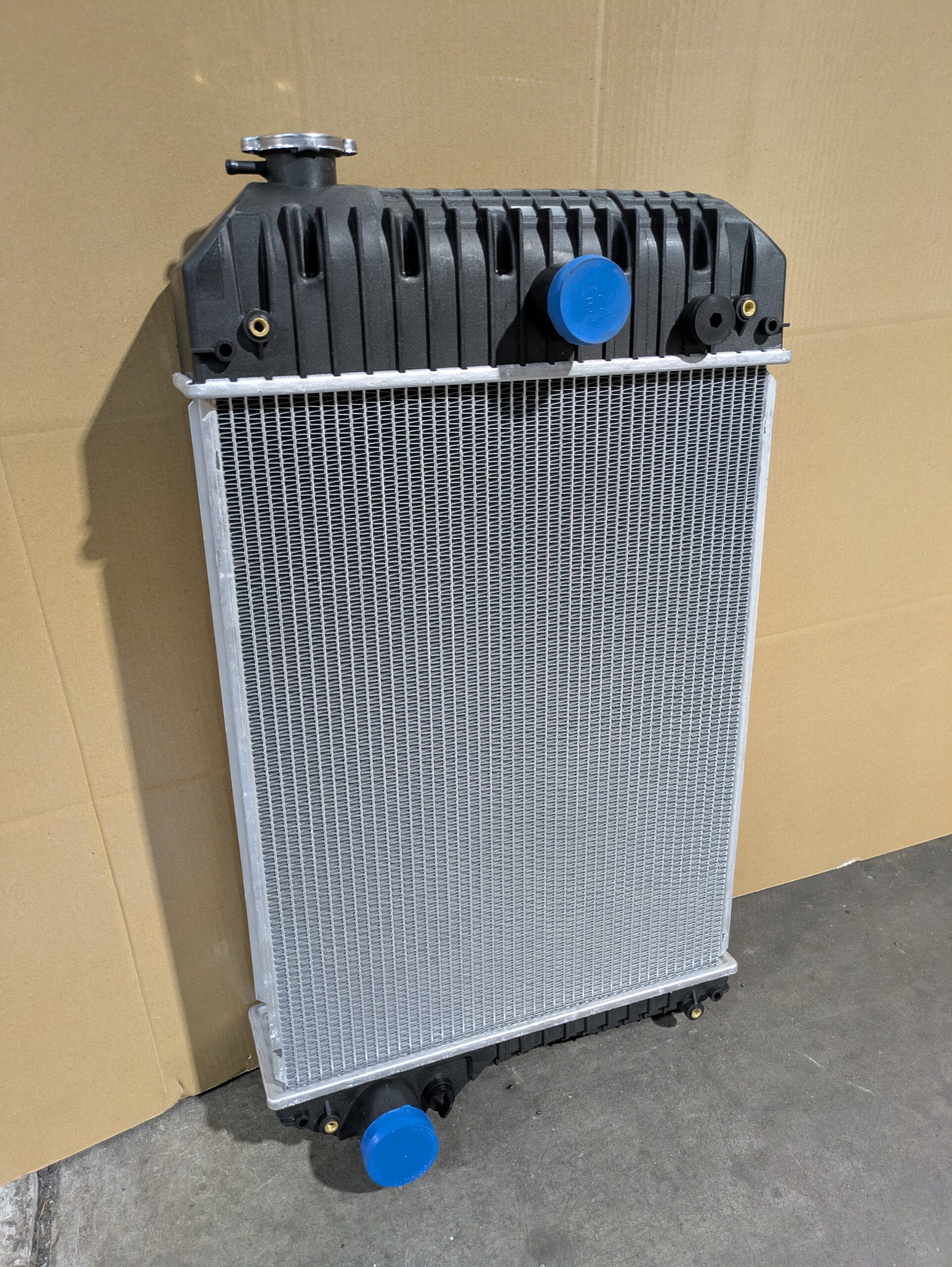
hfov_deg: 54.9
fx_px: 916
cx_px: 476
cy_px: 634
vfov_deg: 69.4
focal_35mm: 25
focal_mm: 5.43
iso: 384
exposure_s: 1/25
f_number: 1.89
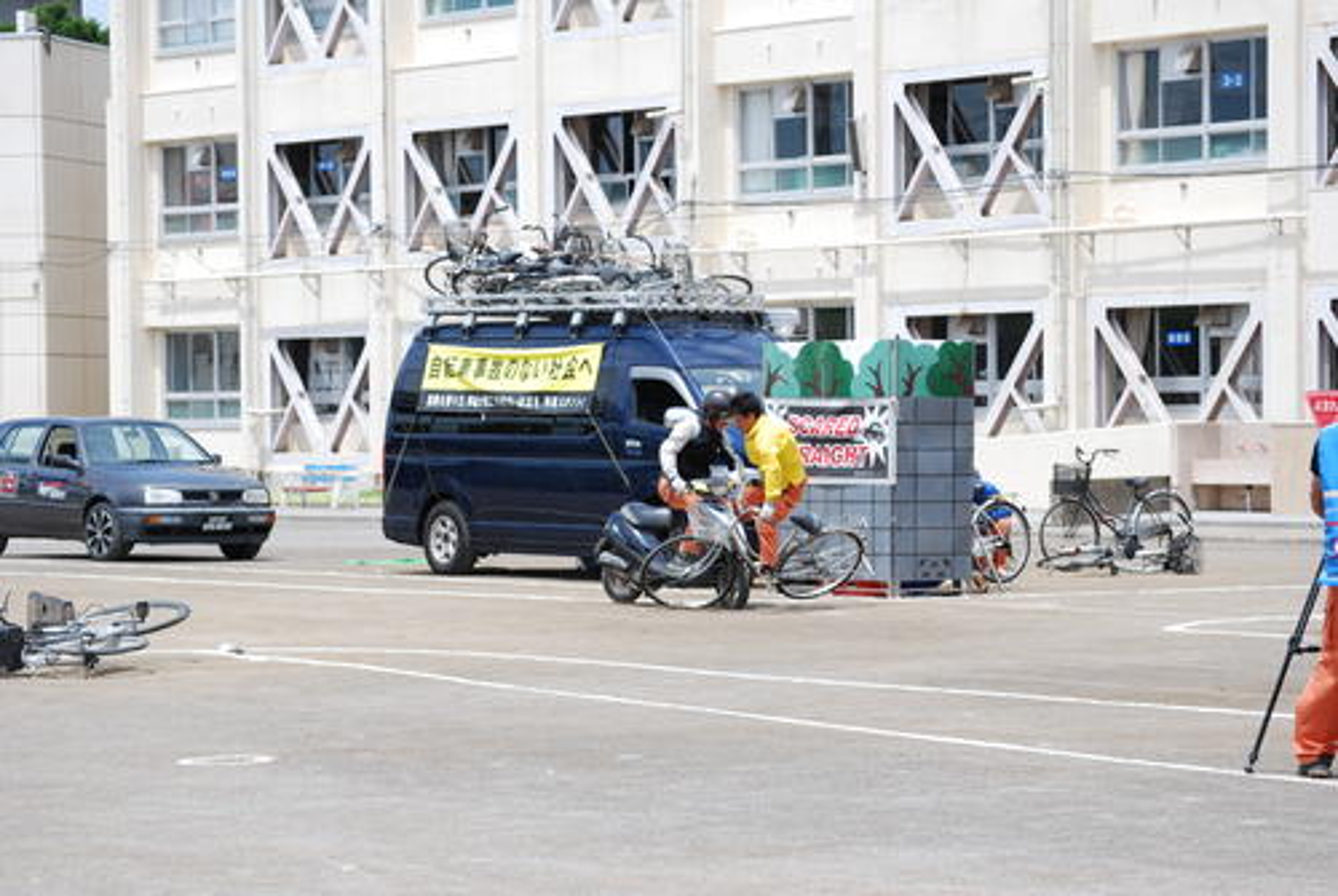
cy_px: 448
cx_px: 669
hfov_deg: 16.6
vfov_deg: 11.2
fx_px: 4578
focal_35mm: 123
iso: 400
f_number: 8
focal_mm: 82
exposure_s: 1/1000
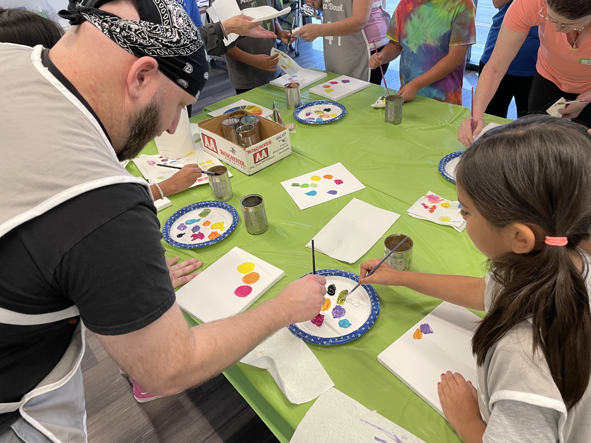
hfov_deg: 67.3
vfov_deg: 53.1
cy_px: 222
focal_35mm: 26
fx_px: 444
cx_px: 296
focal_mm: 4.2
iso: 80
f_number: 1.6
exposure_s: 1/60
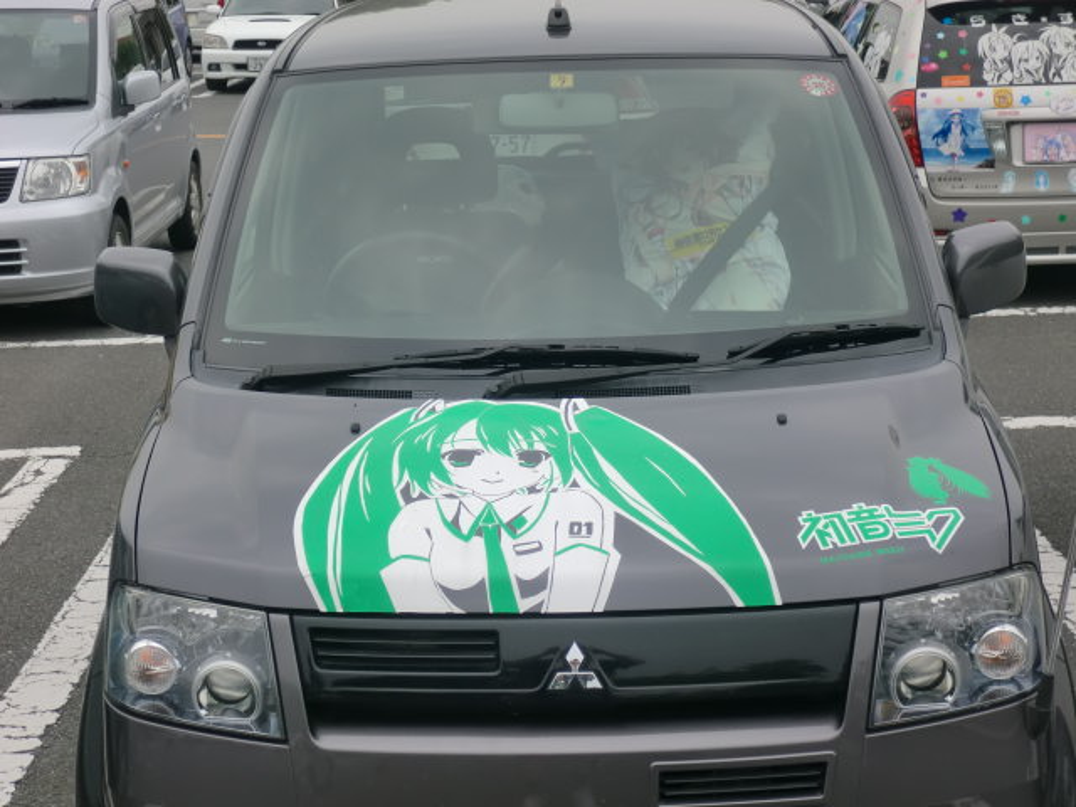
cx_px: 538
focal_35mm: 61
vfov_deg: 24.0
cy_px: 404
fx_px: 1896
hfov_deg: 31.7
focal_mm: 11.2
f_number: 4.2
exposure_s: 1/320
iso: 64
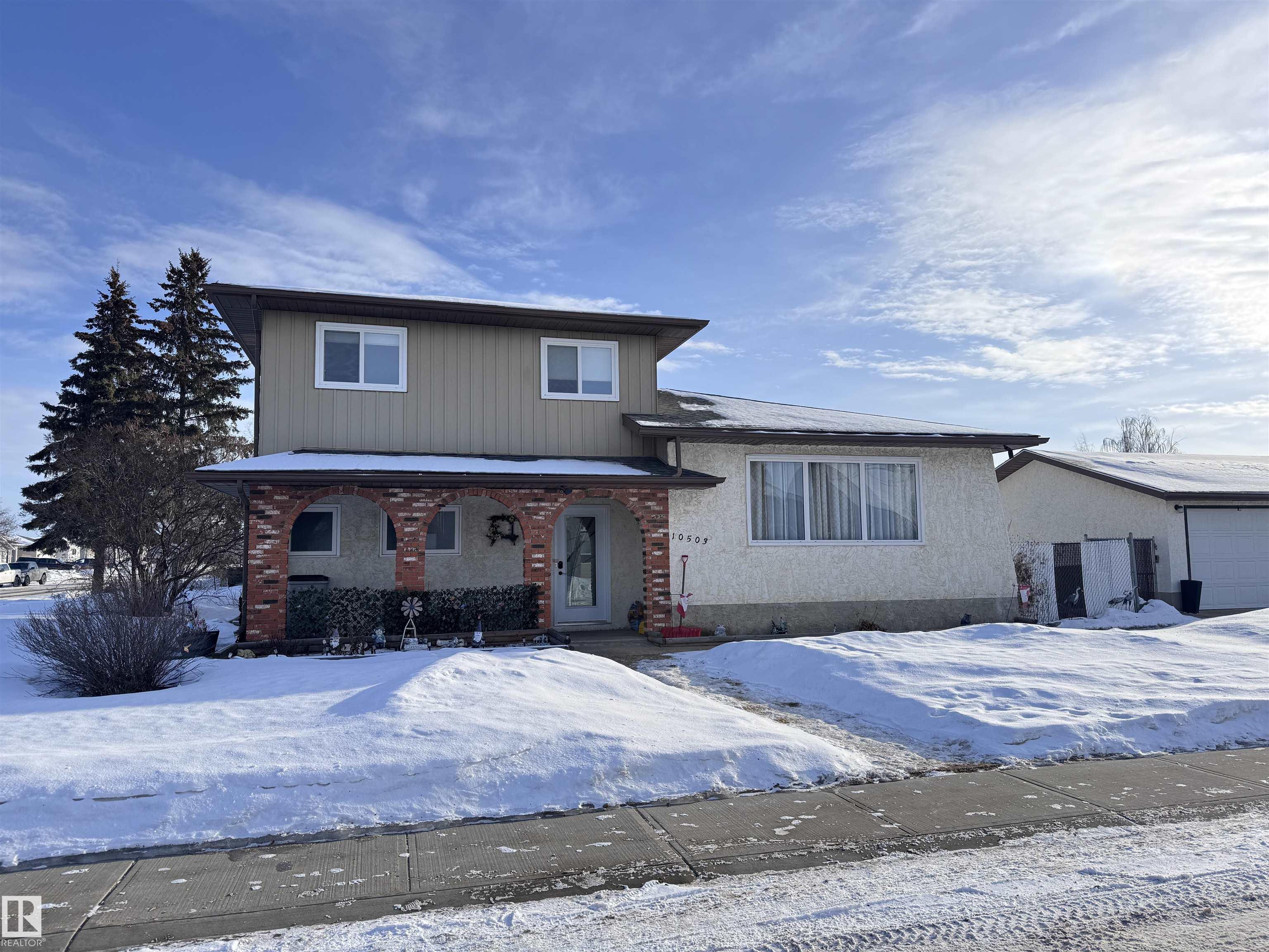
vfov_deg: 56.8
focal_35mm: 24
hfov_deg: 71.6
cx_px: 634
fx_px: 880
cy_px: 476
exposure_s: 1/3247
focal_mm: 6.76
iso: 80
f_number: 1.78
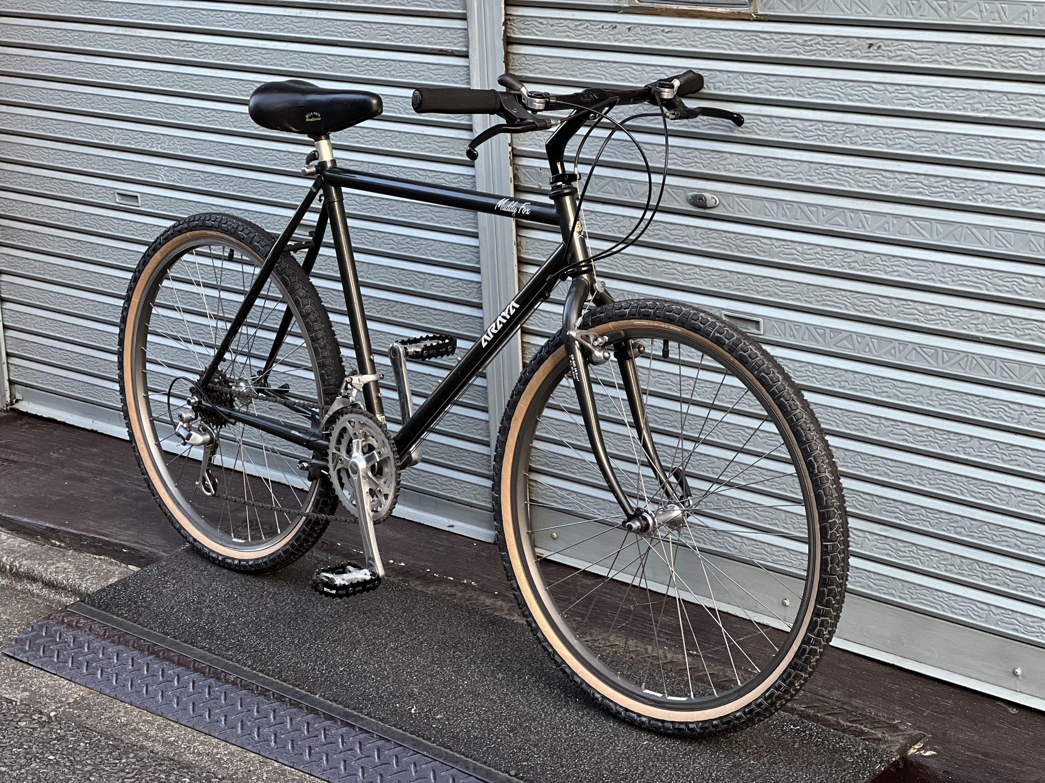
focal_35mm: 77
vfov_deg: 19.1
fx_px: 2325
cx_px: 522
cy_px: 392
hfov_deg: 25.3
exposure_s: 1/121
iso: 125
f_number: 2.8
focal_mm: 9
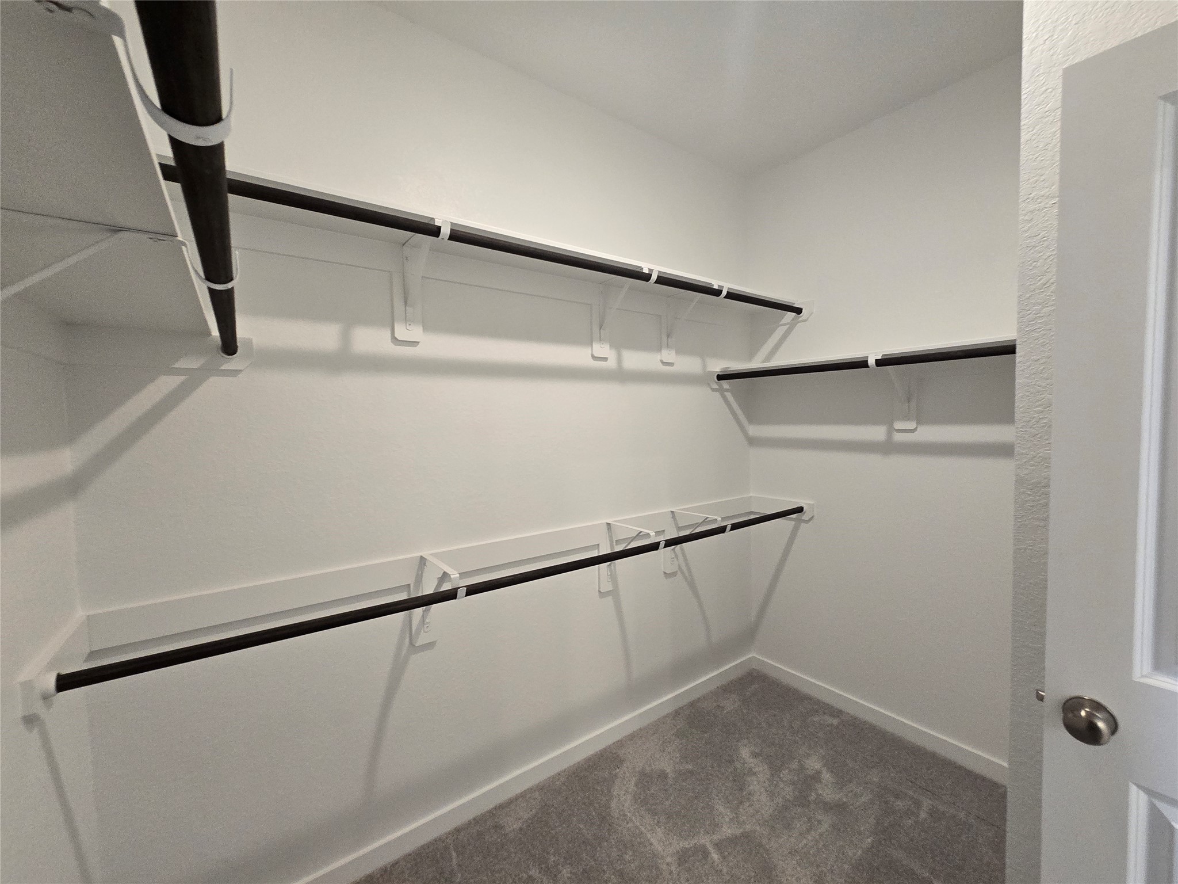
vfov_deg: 89.9
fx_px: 442
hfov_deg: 106.2
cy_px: 442
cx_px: 589
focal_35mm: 13
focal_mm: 2.2
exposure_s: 1/60
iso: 250
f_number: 2.2
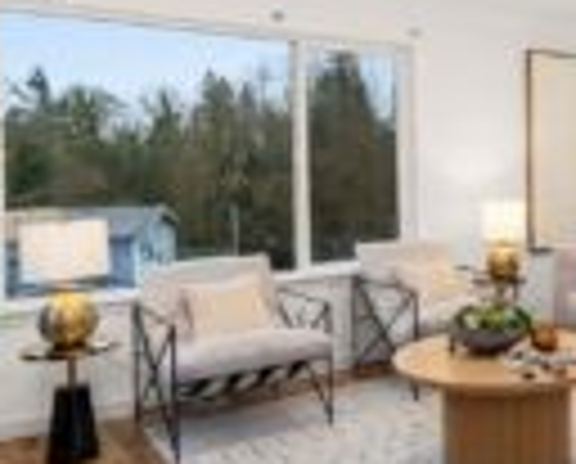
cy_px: 173
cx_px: 540
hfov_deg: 42.9
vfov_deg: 39.0
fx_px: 649
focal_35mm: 38
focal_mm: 13
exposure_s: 1/60
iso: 80
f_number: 7.1
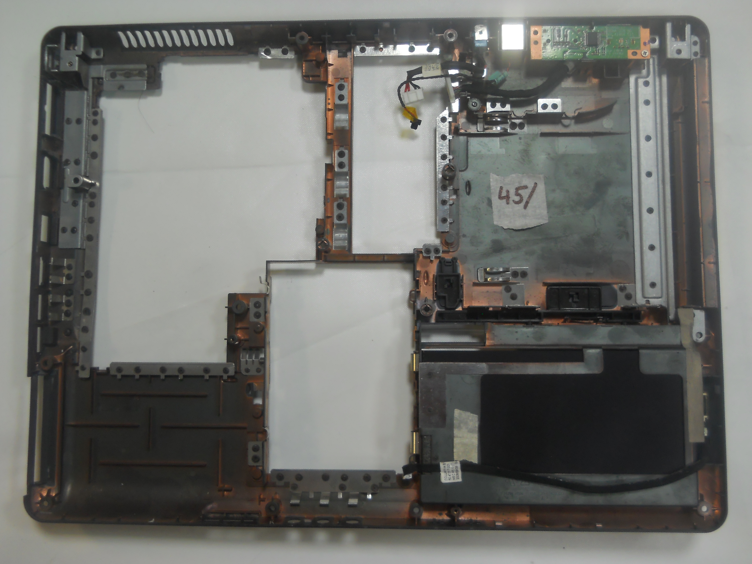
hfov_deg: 45.8
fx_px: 891
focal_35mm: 41
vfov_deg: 35.1
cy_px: 282
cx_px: 376
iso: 160
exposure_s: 1/30
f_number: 3.1
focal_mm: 6.72
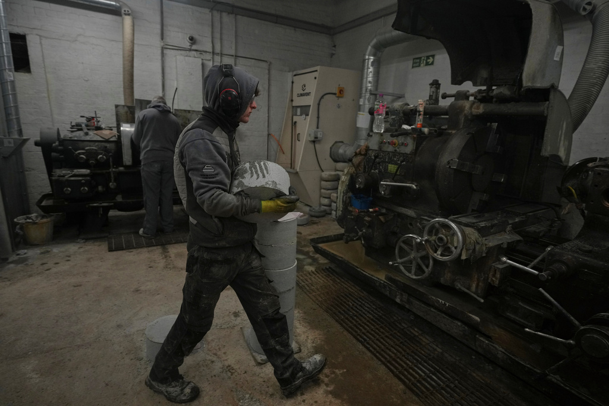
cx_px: 304
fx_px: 338
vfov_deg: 61.9
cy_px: 203
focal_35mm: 20
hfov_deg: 84.0
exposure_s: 1/400
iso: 2000
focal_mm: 20
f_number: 4
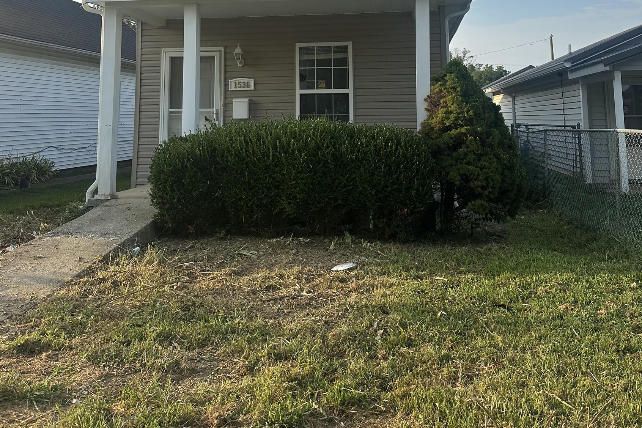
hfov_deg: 55.8
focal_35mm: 34
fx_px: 606
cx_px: 315
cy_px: 50
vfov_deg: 36.7
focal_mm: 6.86
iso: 80
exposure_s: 1/2591
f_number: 1.78
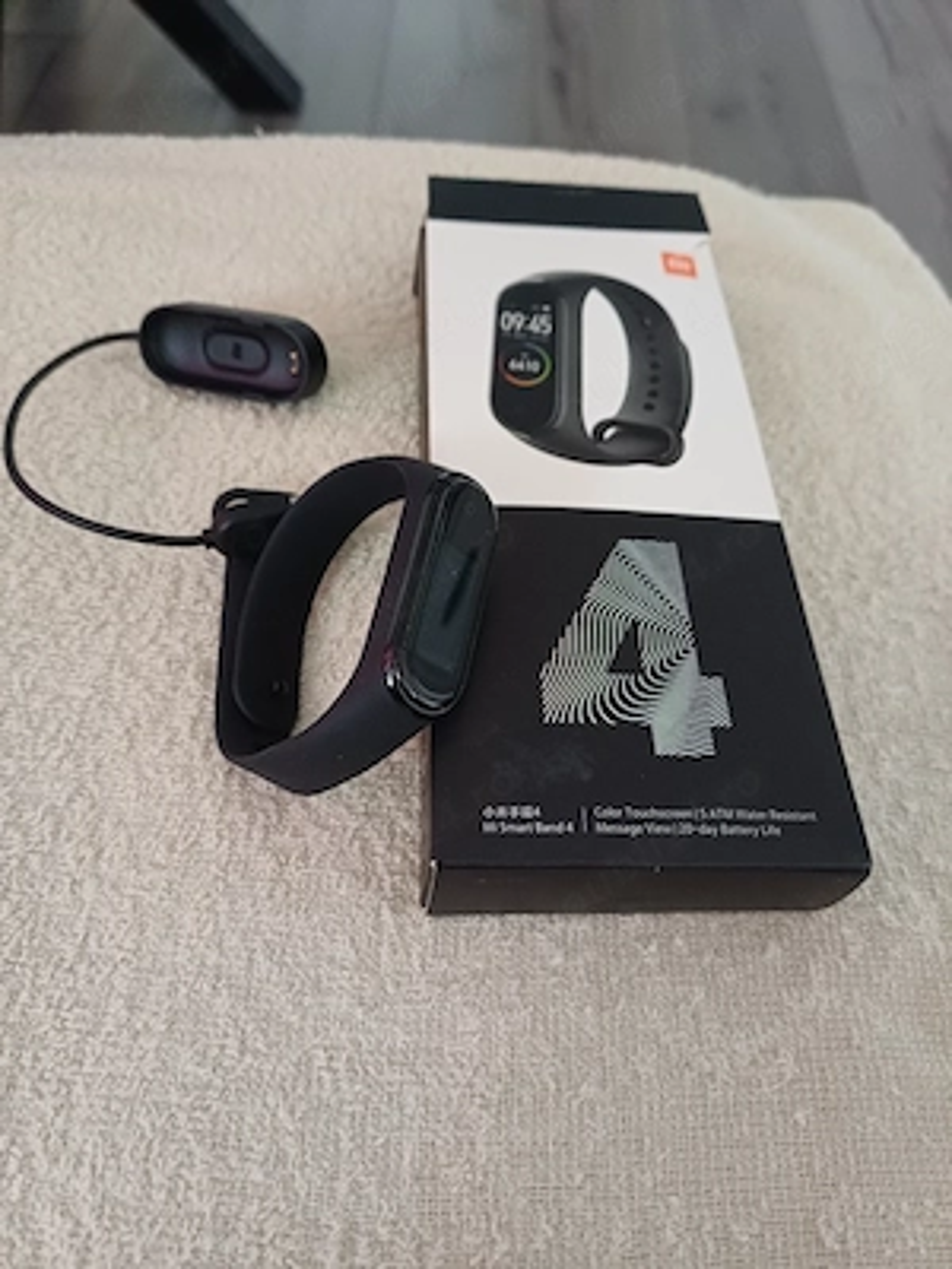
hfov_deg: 54.9
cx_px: 476
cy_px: 634
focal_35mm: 25
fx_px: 917
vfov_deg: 69.4
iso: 500
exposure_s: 1/25
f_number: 1.8
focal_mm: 4.65
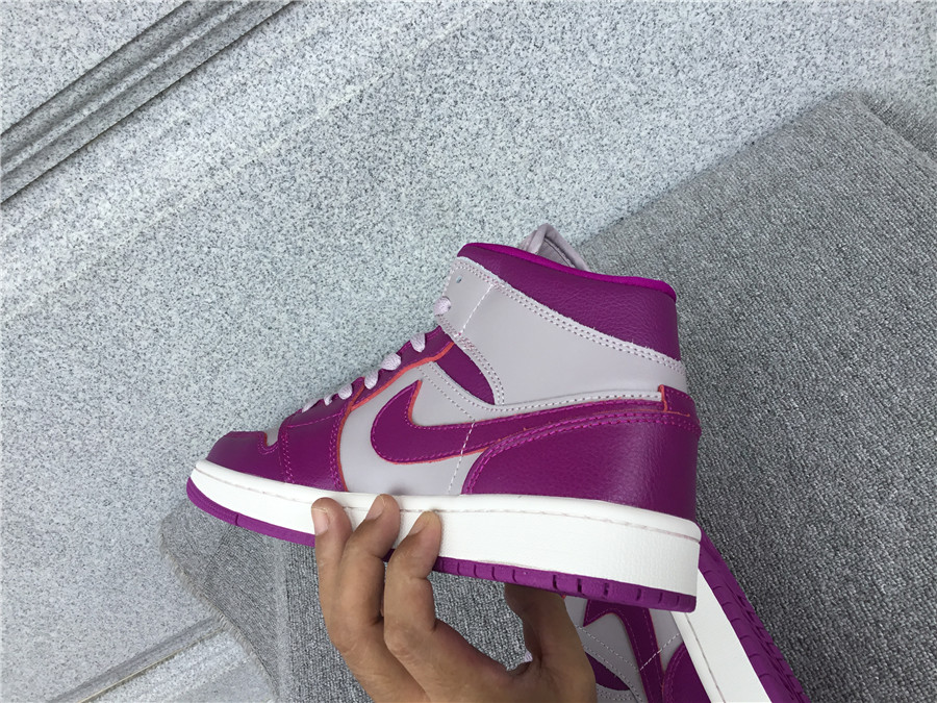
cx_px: 468
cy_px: 352
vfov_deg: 45.4
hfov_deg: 58.4
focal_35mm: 31
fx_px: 839
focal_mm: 3.3
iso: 25
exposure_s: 1/306
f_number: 2.4
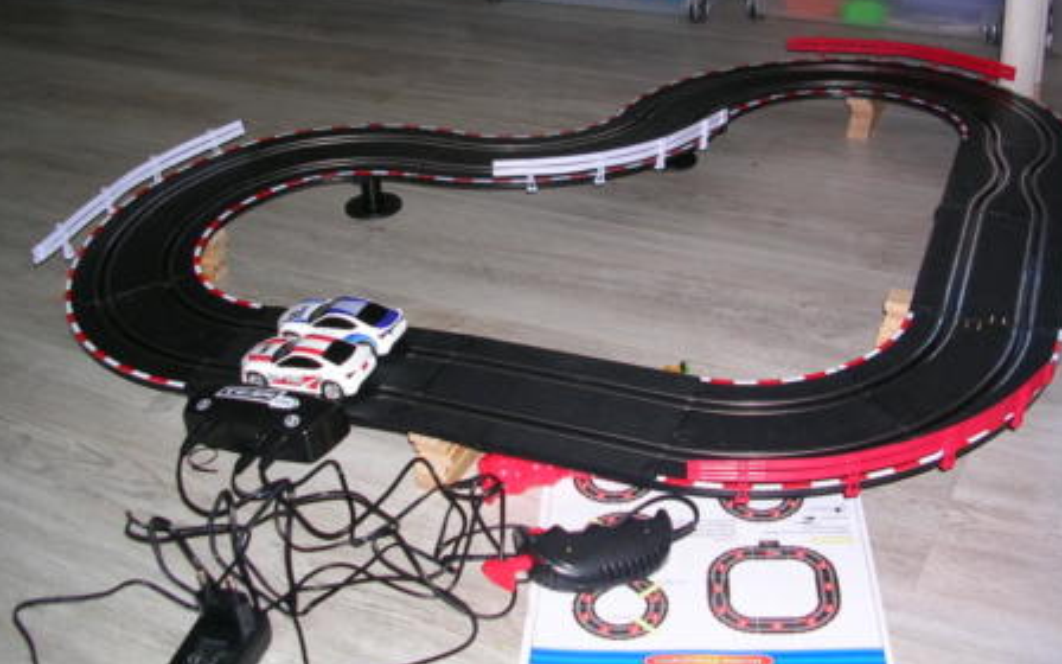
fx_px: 1302
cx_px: 583
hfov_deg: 44.3
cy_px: 241
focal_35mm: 45
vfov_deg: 28.5
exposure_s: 1/60.1
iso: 50
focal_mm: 5.8
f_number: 2.8
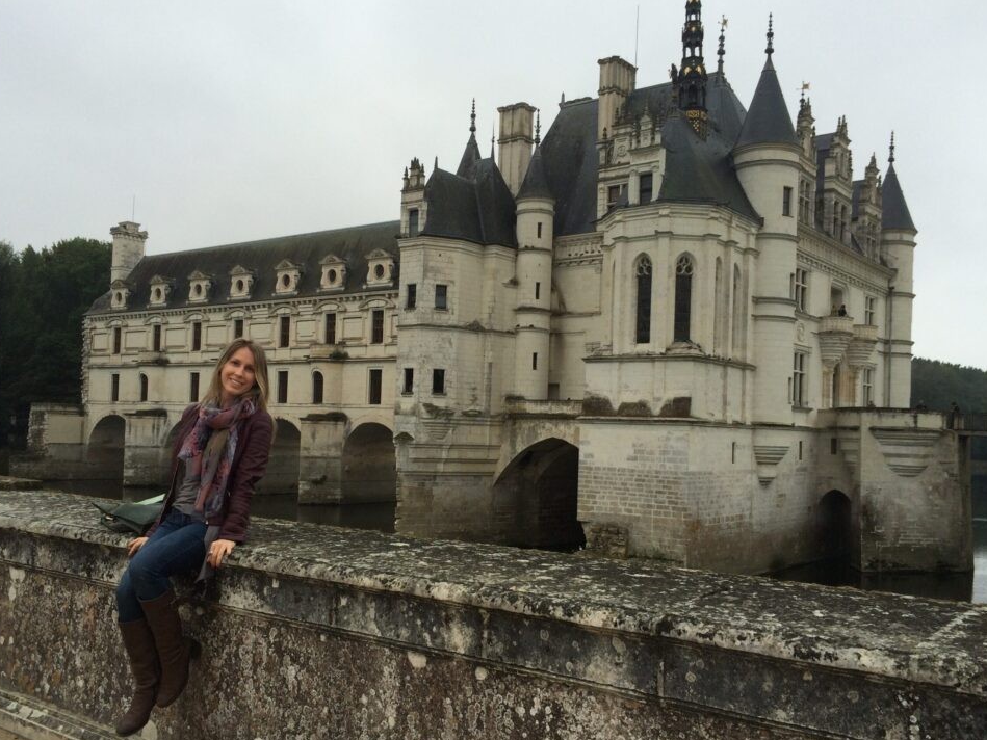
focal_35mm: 33
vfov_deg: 42.9
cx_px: 463
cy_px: 402
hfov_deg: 55.3
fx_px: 941
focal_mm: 4.15
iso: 32
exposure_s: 1/406
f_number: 2.2
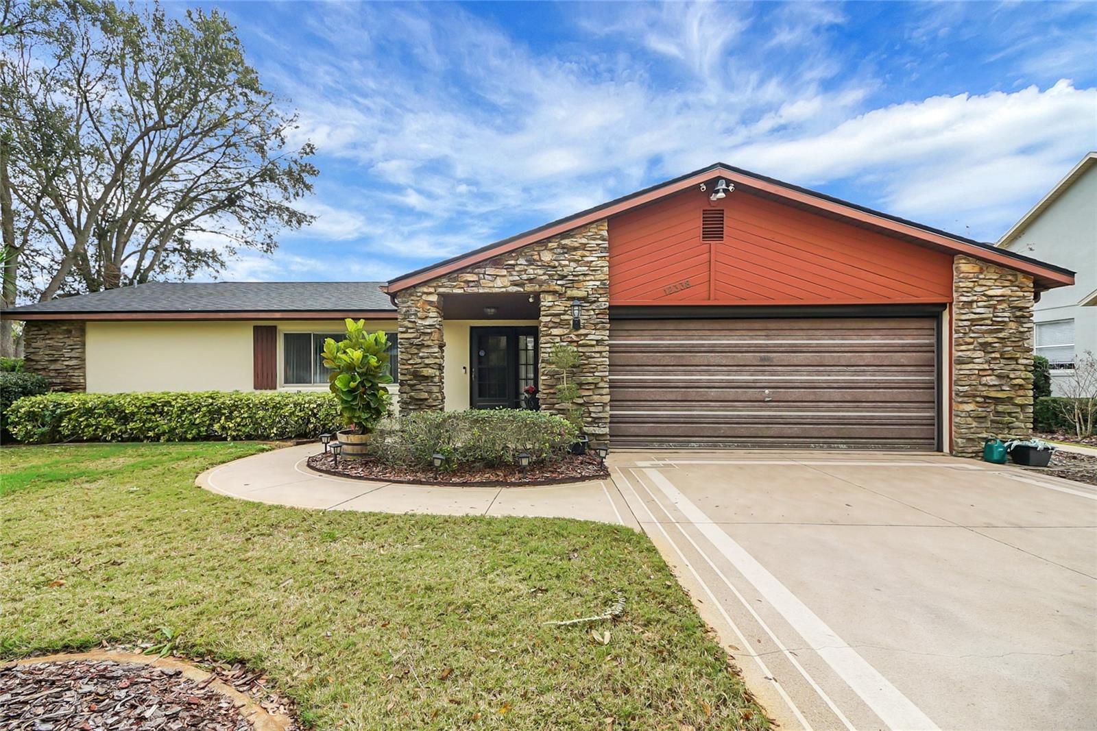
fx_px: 457
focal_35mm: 15
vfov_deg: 77.3
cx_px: 548
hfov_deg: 100.4
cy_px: 366
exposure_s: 1/320
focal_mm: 10
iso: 160
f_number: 7.1
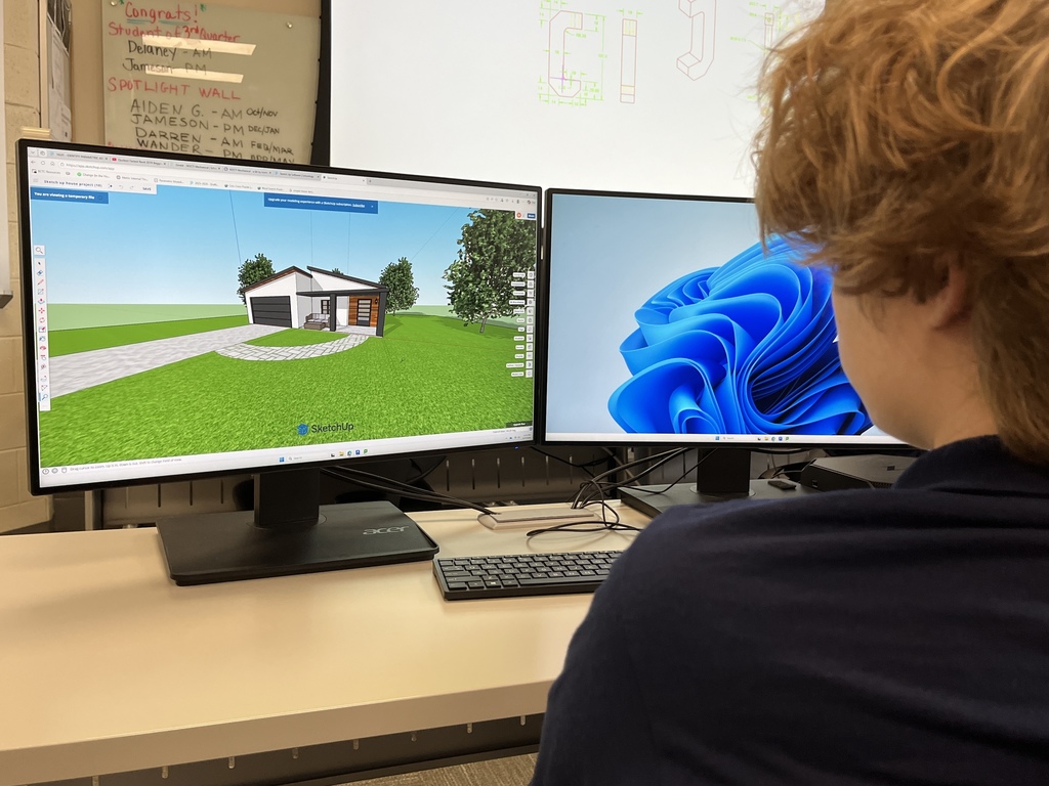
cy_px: 393
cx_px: 524
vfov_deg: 53.1
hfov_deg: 67.3
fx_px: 788
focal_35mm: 26
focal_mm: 5.1
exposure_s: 1/114
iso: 100
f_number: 1.6
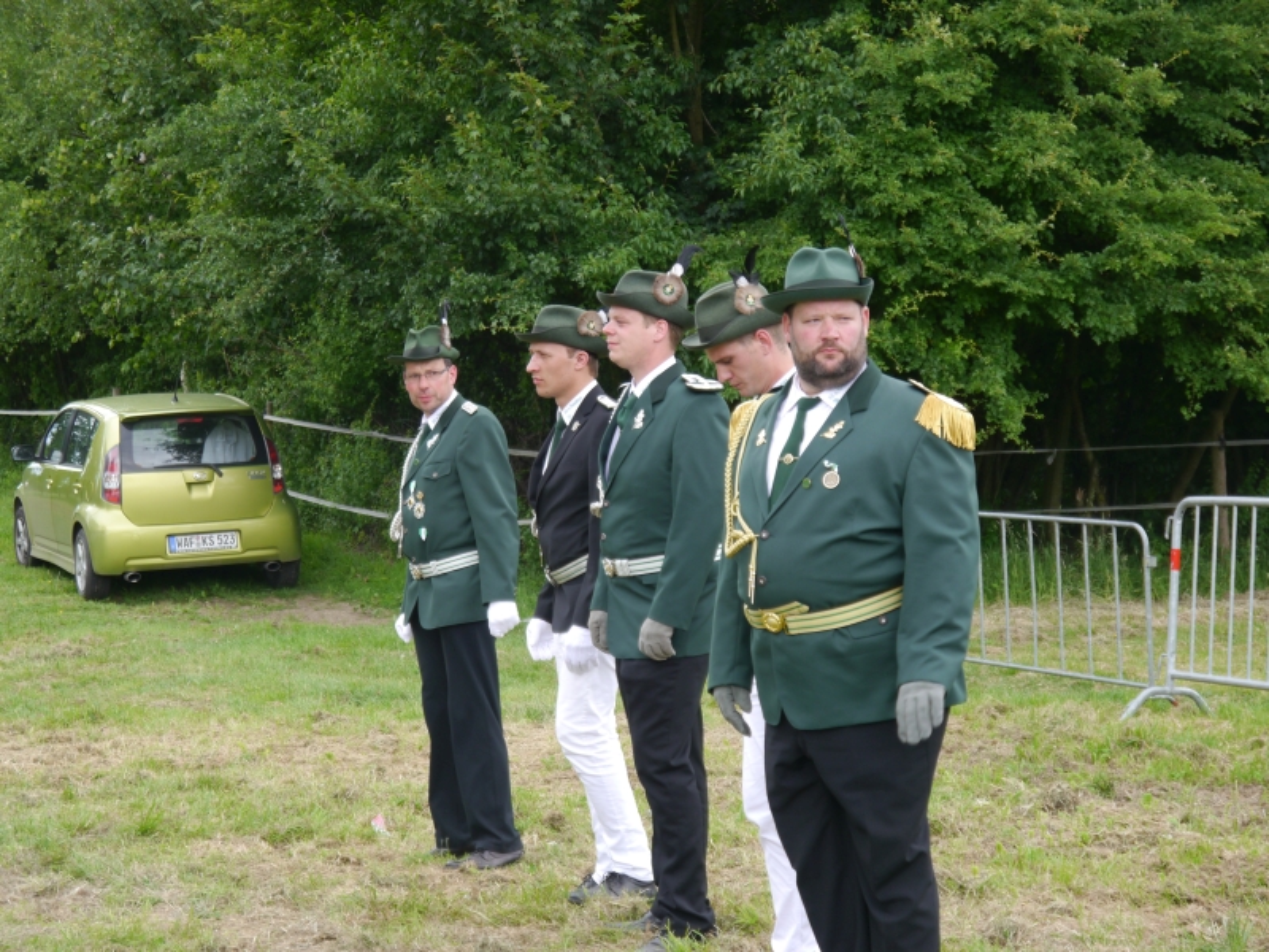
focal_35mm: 84
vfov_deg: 17.6
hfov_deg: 23.3
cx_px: 634
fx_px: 3079
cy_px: 476
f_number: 5.6
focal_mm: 42
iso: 160
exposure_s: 1/100
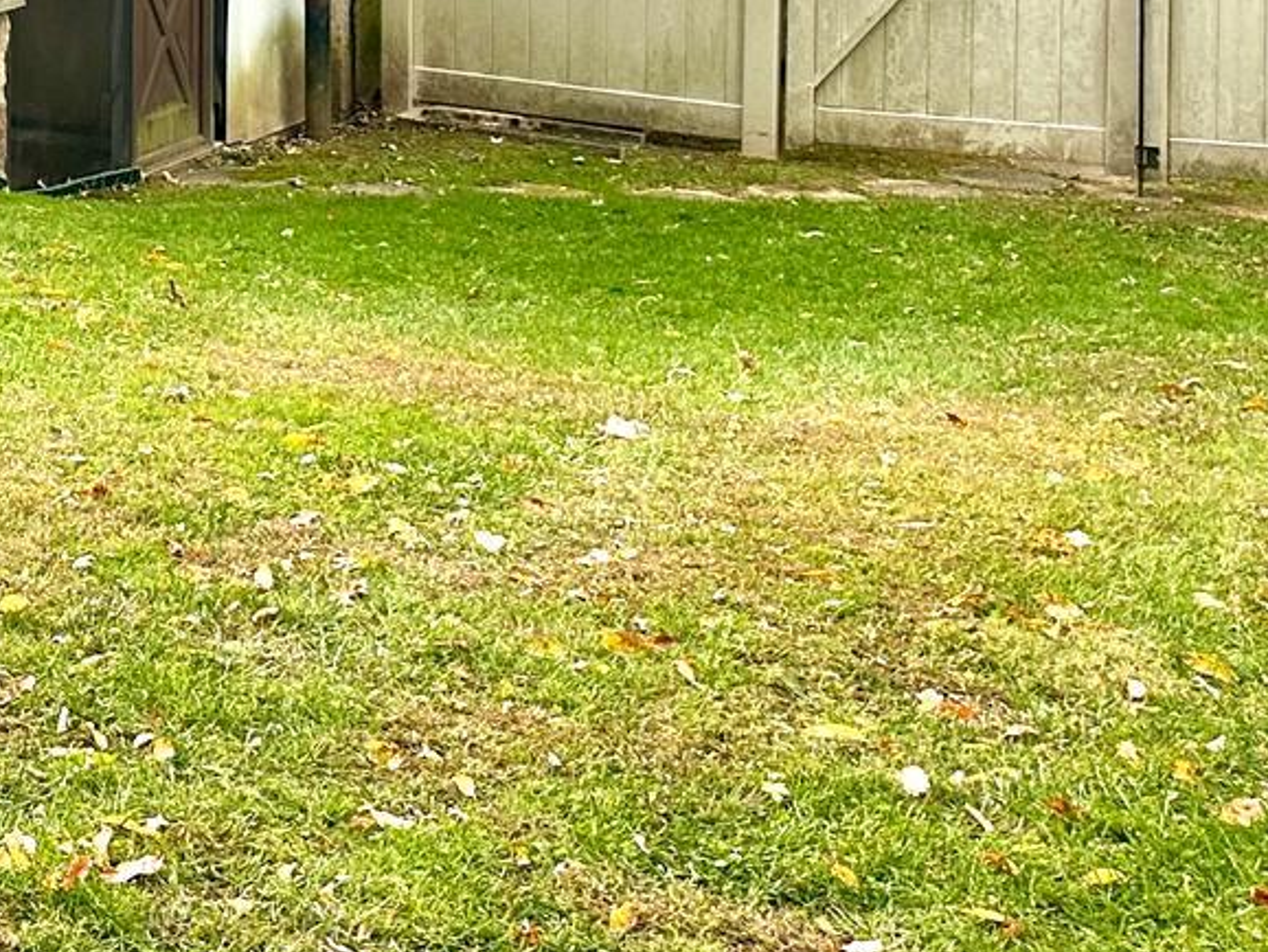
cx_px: -516
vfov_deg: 16.5
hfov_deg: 20.4
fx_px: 3115
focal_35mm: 85
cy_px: -248
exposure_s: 1/745
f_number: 1.78
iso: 80
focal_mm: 6.86
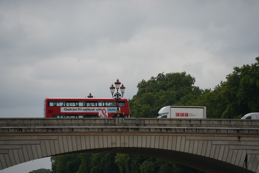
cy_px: 86
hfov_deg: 10.3
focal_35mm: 200
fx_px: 1439
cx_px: 130
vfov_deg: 6.9
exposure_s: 1/2500
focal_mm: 200
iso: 800
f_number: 5.6
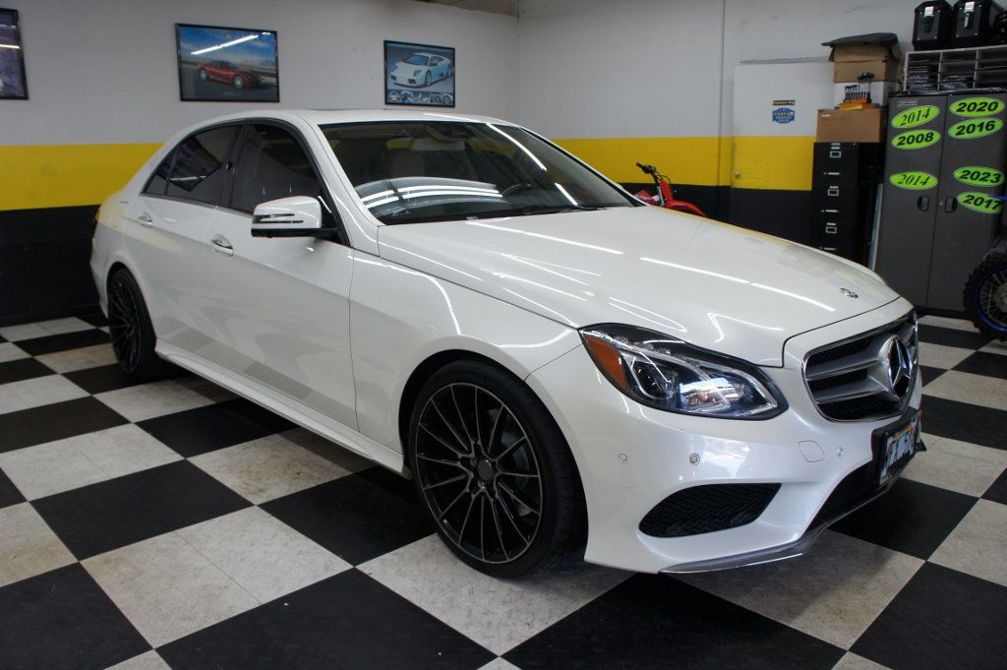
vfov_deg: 47.9
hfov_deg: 67.4
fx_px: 755
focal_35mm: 27
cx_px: 504
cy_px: 335
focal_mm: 18
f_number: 4.5
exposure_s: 1/40
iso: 200
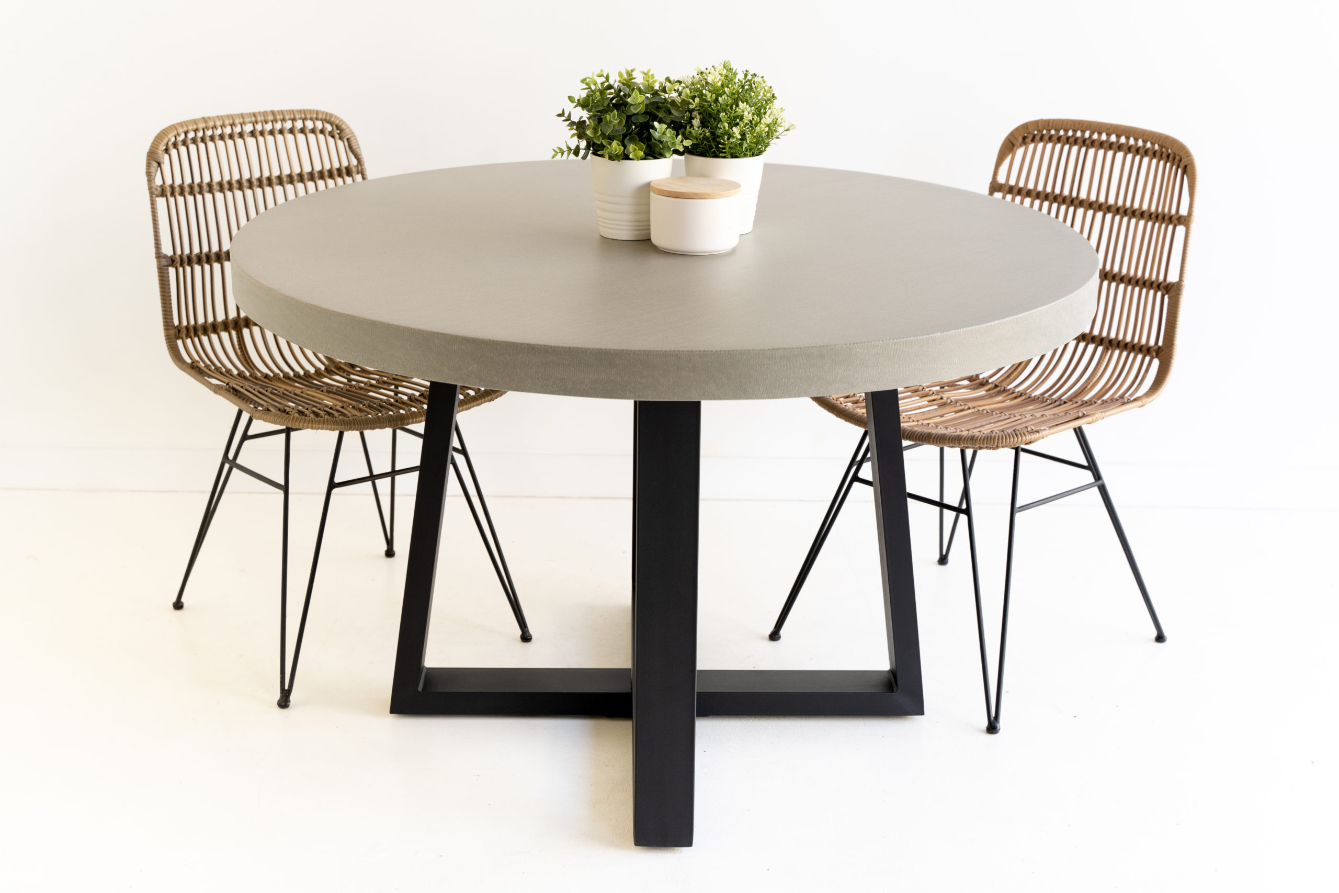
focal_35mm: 44
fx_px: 1637
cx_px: 670
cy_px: 446
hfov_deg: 44.5
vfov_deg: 30.5
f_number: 5.6
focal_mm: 44
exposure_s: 1/80
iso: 250
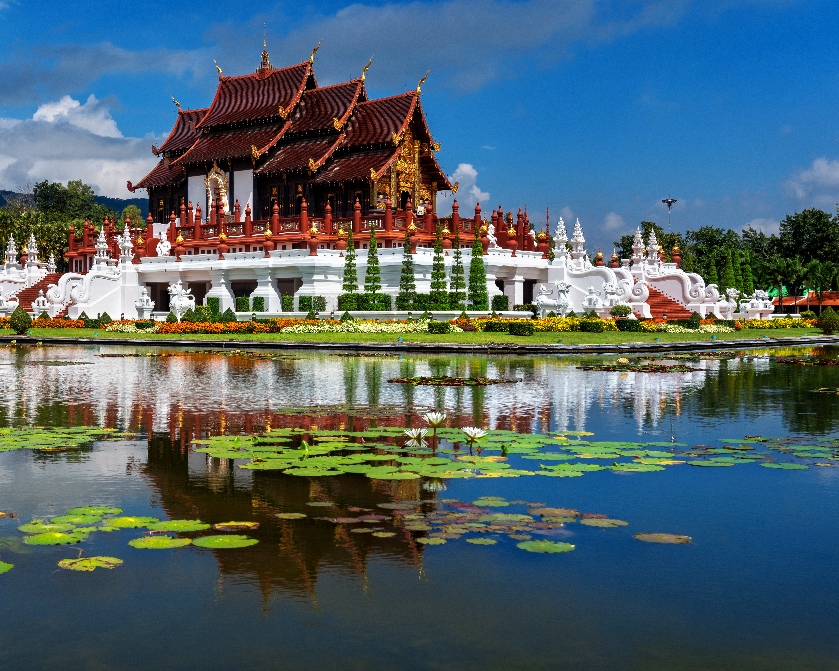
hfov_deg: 39.8
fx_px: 1142
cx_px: 271
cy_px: 292
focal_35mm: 46
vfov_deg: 32.7
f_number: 9
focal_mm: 35
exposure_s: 1/400
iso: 100
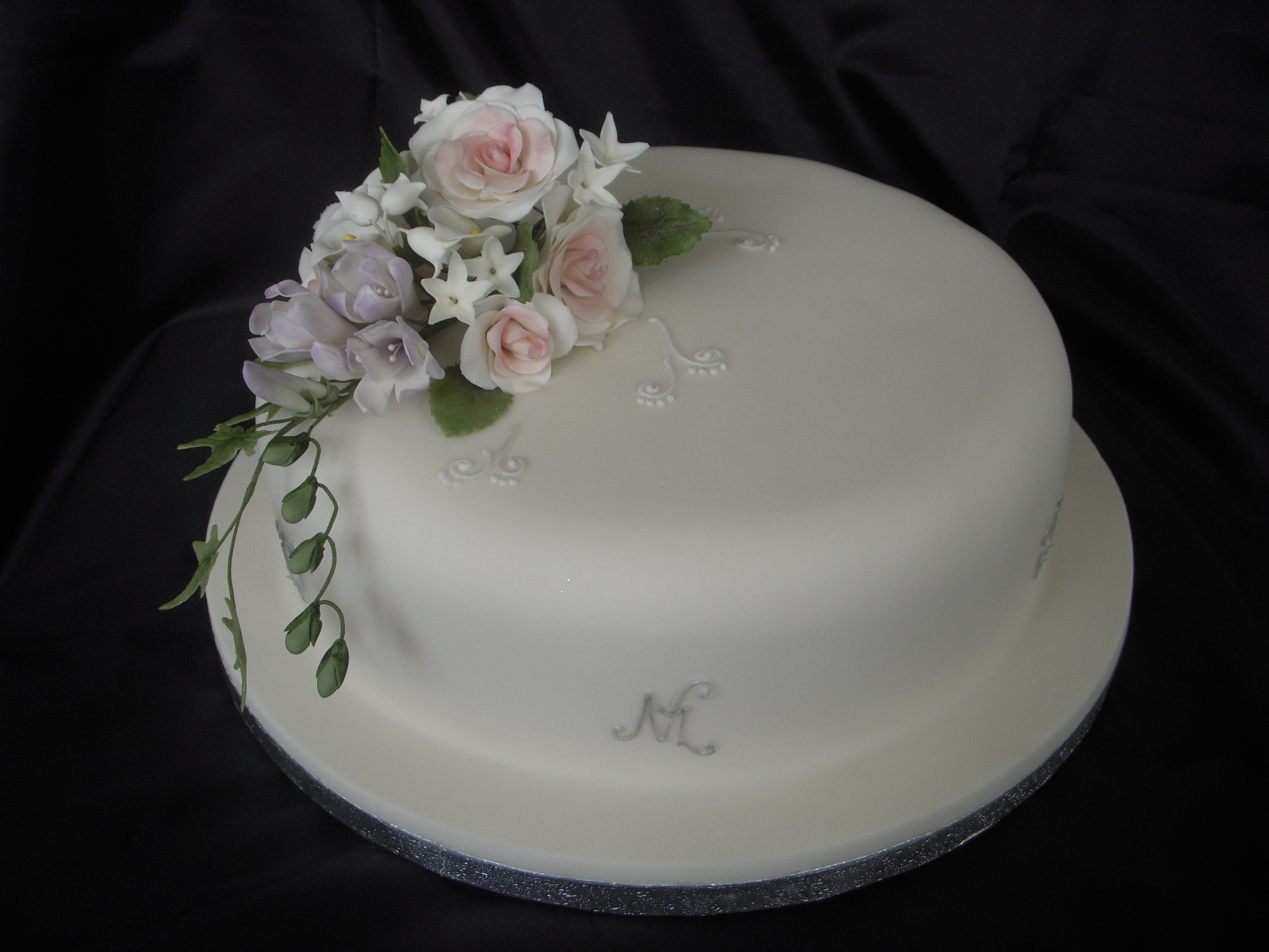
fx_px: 1393
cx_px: 634
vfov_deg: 37.7
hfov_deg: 49.0
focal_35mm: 38
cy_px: 476
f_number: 3.3
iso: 100
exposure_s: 1/125
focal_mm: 6.3
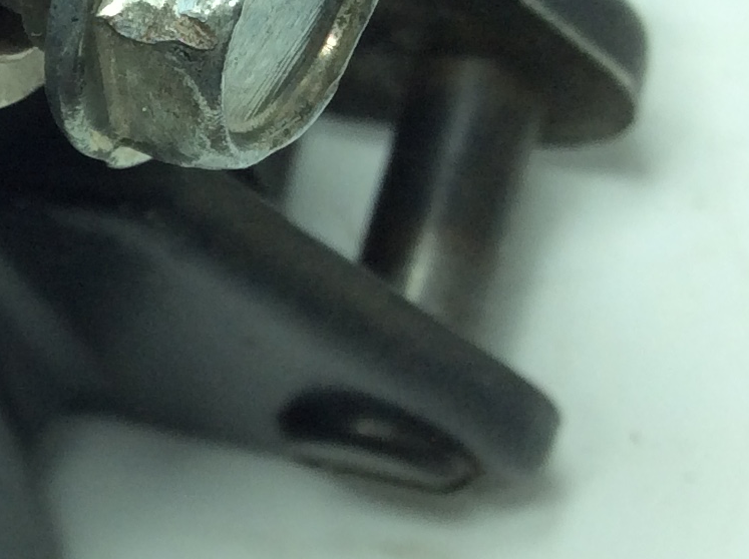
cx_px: -309
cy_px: 158
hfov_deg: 16.5
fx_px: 2398
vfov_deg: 13.3
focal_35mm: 111
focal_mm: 3.3
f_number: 2.4
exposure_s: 1/260
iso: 32
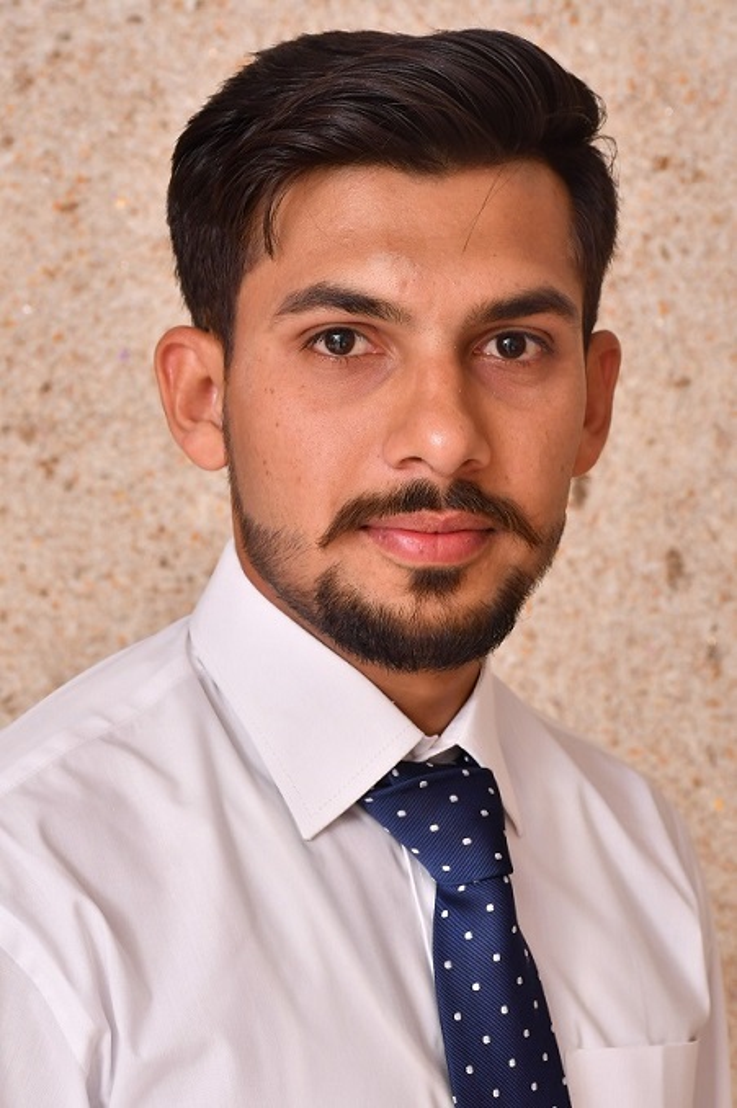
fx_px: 2768
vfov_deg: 22.6
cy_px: 554
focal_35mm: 90
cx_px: 368
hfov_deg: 15.2
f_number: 10
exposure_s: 1/125
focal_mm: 60
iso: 400
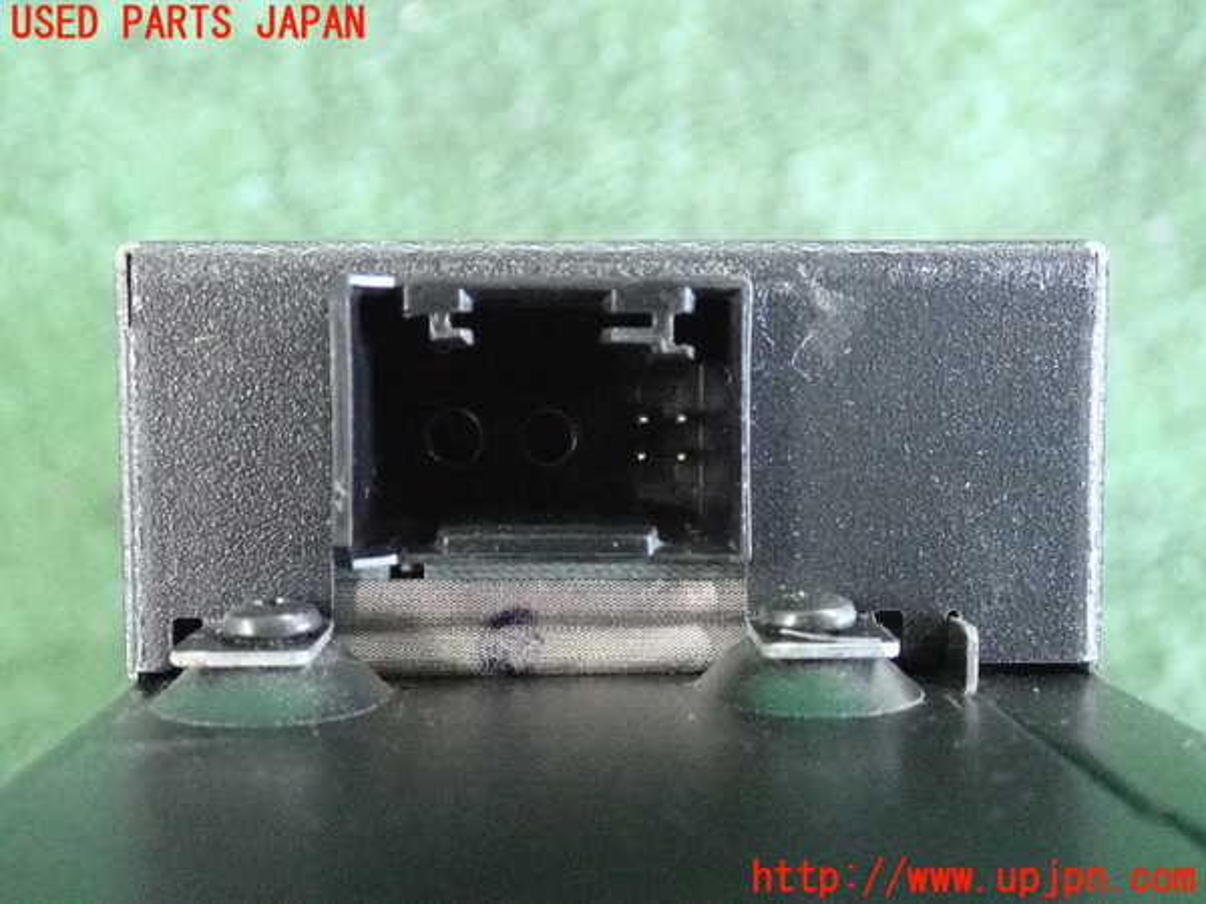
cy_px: 452
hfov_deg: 45.8
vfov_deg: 35.1
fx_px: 1428
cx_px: 603
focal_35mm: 41
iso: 6400
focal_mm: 7.31
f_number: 2.8
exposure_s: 1/125
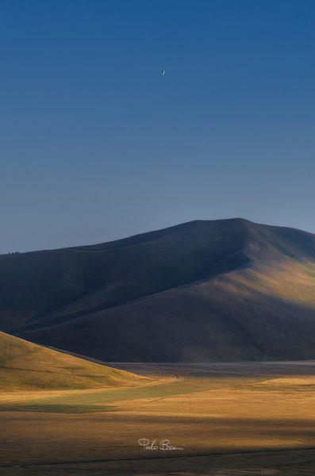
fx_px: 1781
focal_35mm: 135
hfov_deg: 10.1
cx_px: 158
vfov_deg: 15.2
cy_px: 238
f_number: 8
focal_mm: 90
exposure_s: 1/500
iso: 200
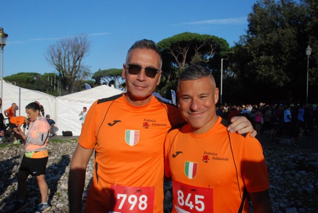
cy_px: 106
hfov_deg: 49.5
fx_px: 345
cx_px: 159
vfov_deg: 34.4
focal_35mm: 39
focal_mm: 26
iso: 1000
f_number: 8
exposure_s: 1/2000
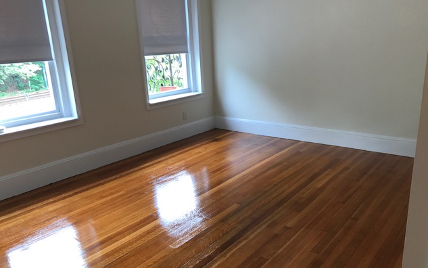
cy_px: 151
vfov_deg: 41.8
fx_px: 350
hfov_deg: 62.9
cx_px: 212
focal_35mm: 30
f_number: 1.8
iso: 32
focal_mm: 3.99
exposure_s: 1/40
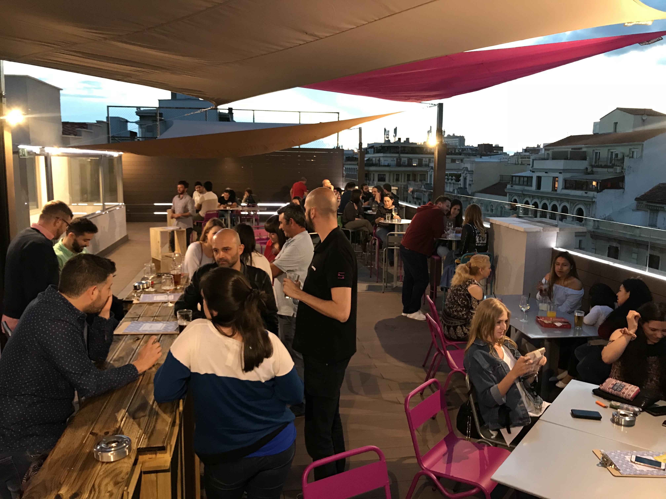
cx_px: 333
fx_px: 539
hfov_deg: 63.4
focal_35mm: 28
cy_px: 250
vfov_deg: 49.7
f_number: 1.8
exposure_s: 1/17
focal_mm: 3.99
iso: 64
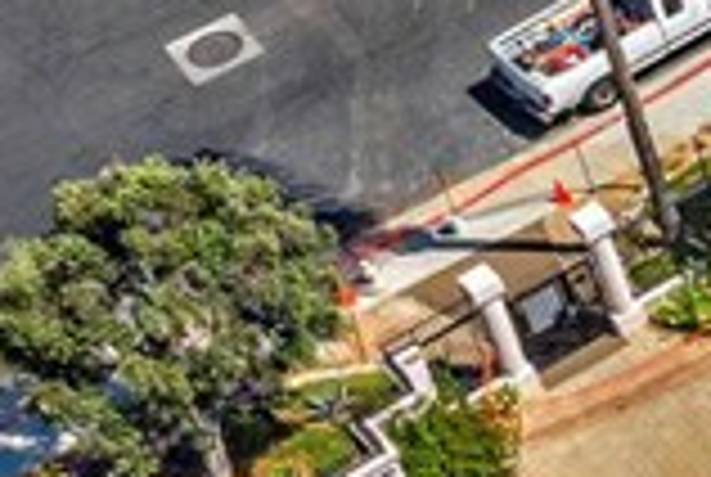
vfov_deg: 7.6
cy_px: 374
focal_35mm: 181
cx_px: 1840
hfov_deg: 9.7
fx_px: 3581
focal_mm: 10.26
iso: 100
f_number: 11
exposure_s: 1/320
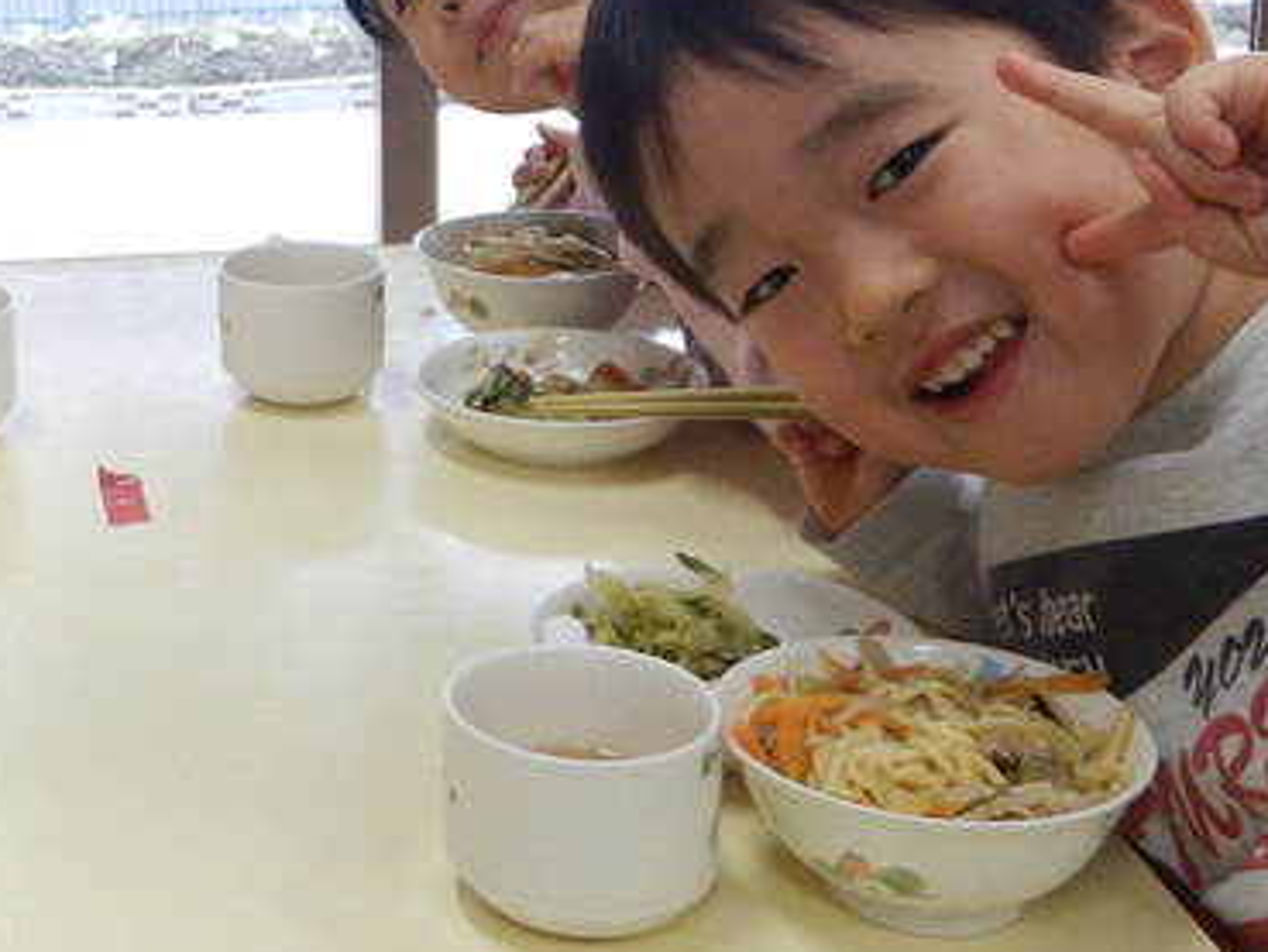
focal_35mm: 65
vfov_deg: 22.3
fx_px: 2382
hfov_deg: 27.7
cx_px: -62
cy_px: 172
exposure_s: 1/50
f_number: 2.8
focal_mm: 4.3
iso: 125
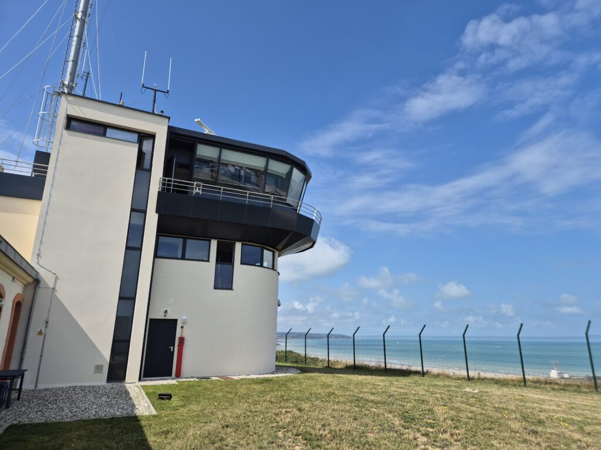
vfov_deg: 58.9
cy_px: 225
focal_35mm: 23
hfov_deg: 73.9
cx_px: 300
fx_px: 399
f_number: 1.8
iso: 25
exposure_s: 1/2200
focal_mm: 5.4
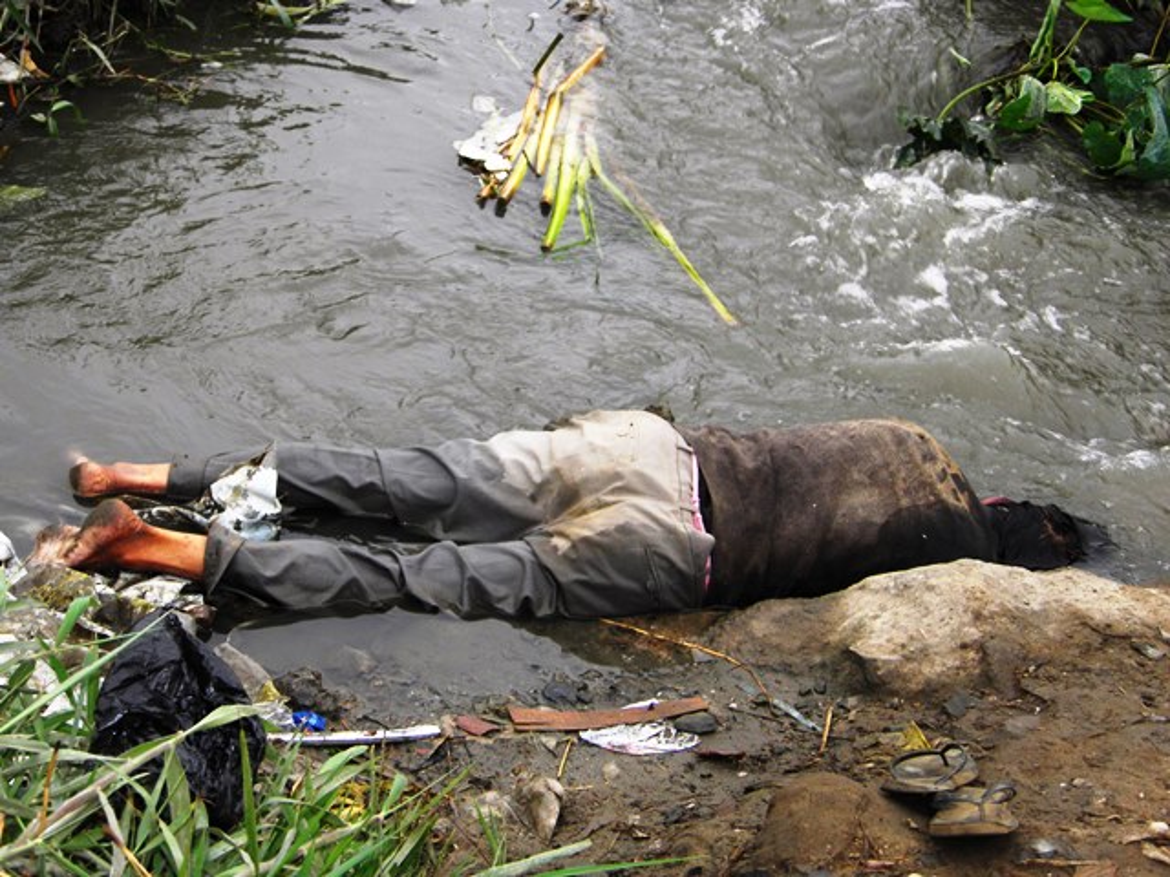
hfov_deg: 23.3
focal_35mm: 84
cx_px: 585
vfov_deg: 17.6
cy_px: 438
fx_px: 2839
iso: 50
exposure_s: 1/100
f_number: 3.9
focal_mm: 15.2
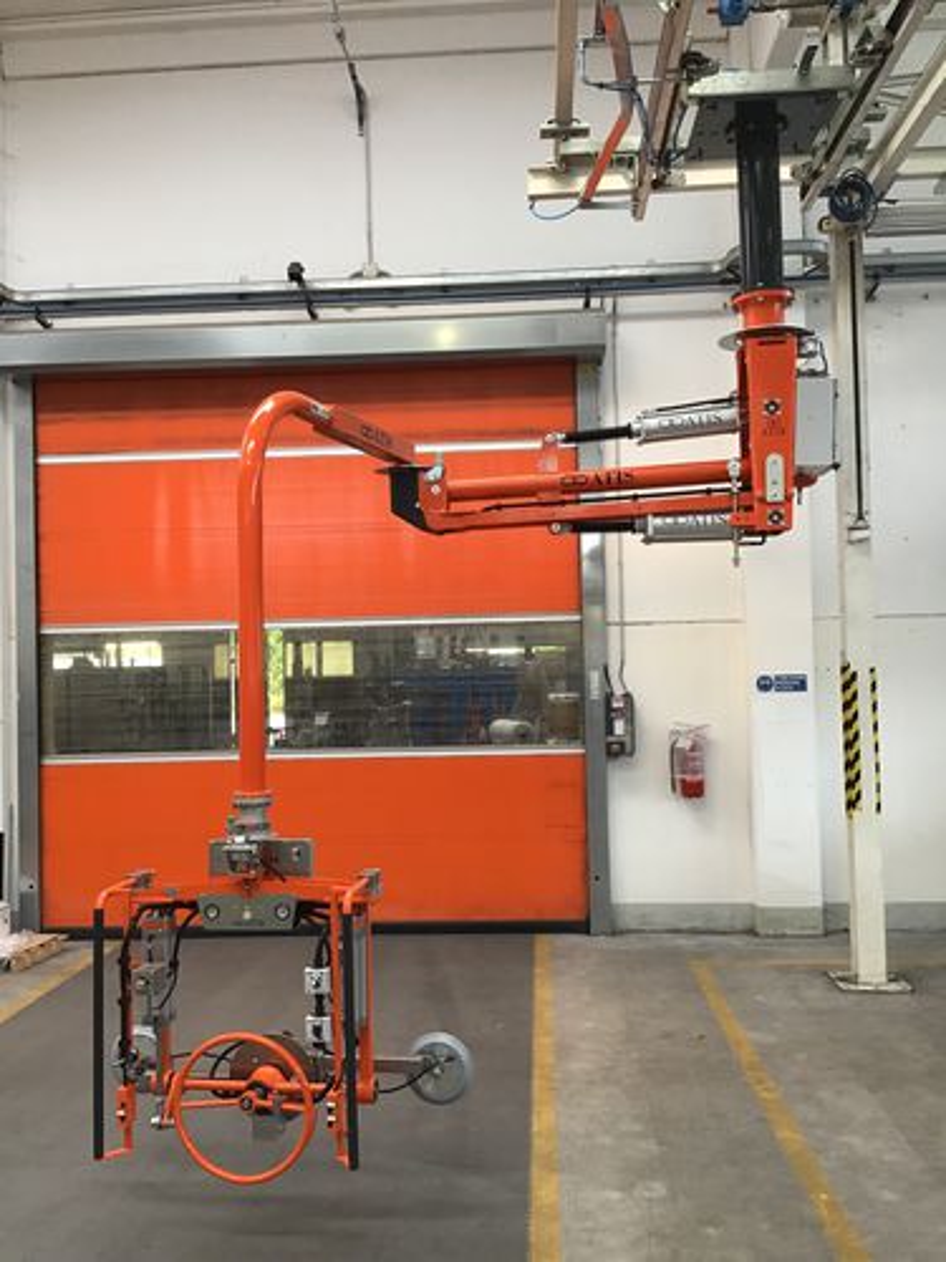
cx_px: 473
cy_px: 631
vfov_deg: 58.4
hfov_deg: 45.4
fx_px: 1130
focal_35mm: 31
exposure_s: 1/33
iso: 25
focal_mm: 3.3
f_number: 2.4
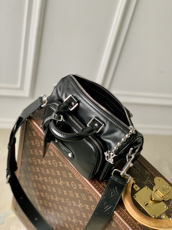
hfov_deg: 28.0
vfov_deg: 36.8
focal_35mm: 52
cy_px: 115
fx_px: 345
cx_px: 86
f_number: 2.4
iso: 125
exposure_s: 1/122
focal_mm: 6
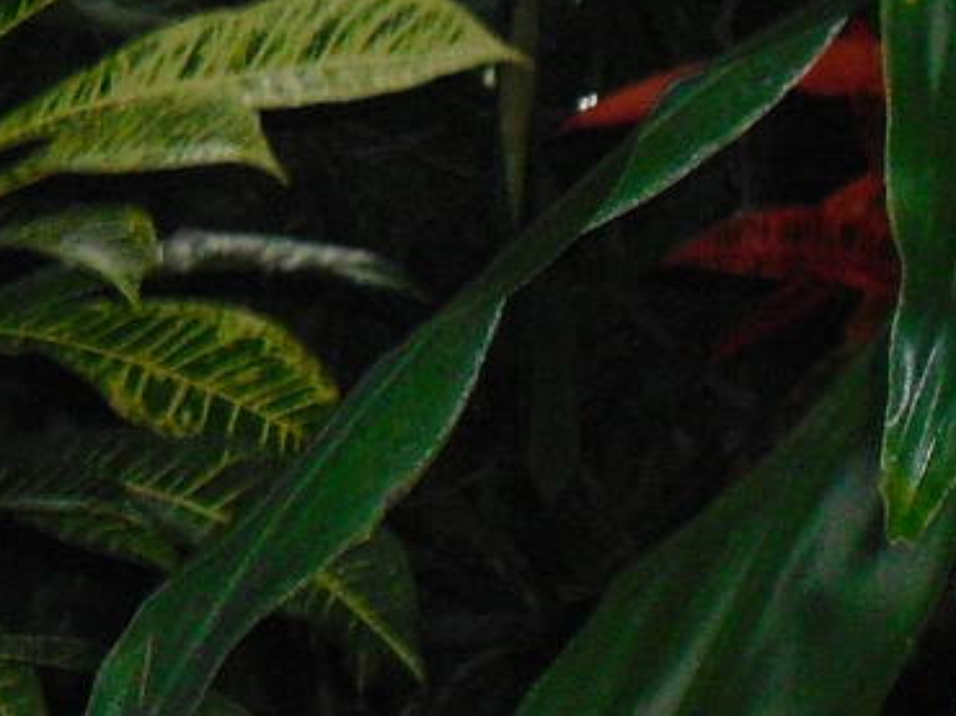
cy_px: 447
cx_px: -271
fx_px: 10626
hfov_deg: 5.1
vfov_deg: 3.9
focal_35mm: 385
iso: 400
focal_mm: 15.7
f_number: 5.1
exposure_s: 1/60
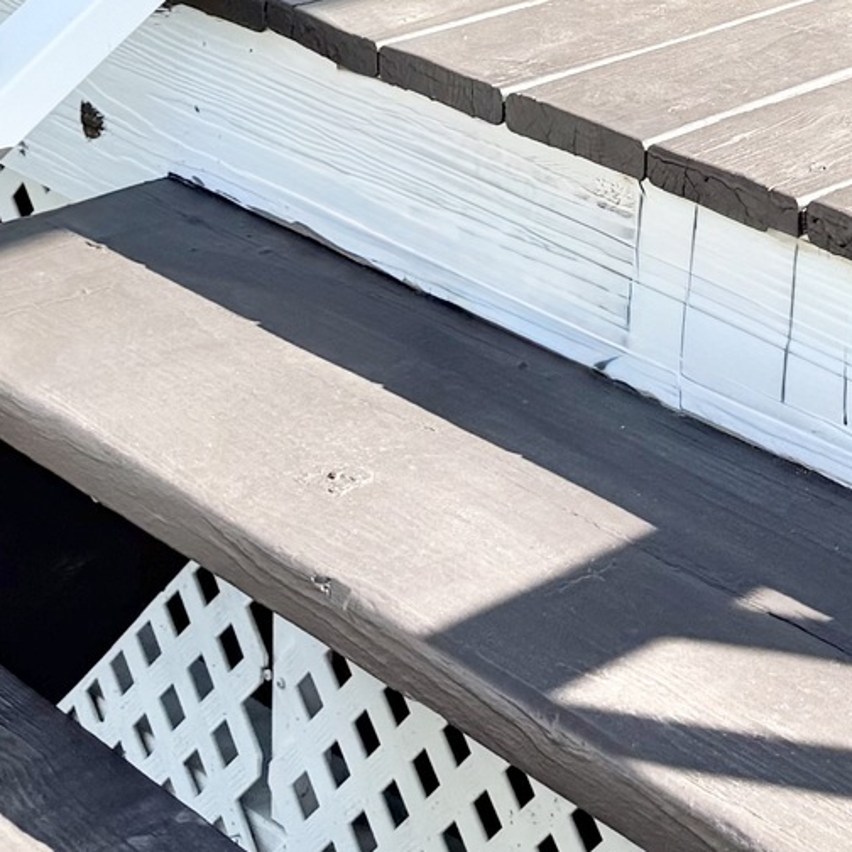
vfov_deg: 14.6
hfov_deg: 17.4
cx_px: 926
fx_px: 2701
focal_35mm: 97
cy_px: -891
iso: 80
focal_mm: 6.76
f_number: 1.78
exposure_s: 1/1855
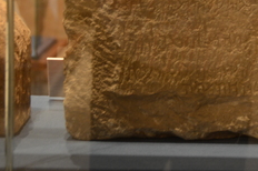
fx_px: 1016
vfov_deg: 9.6
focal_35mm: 142
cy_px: 31
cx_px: 215
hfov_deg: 14.4
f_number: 4.8
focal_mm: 50
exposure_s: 1/3
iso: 500
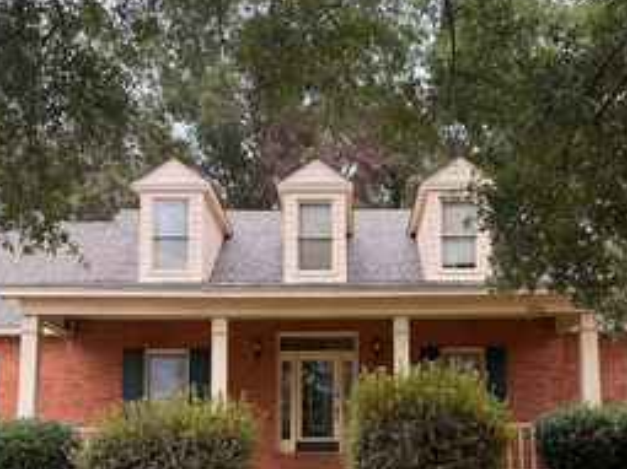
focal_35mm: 47
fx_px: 851
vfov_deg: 30.4
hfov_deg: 40.4
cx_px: 344
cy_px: 350
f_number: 1.78
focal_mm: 6.76
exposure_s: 1/287
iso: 100
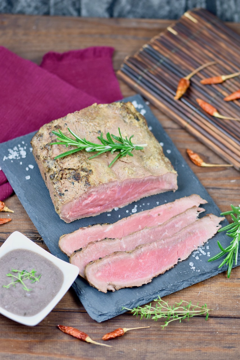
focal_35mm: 158
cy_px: 180
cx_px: 120
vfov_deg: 13.0
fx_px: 1575
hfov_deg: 8.7
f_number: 3.5
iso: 400
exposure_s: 1/80
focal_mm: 105
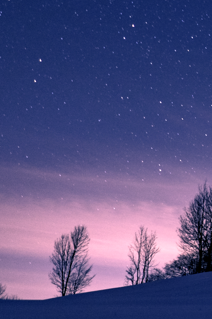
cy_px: 136
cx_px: 454
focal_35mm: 97
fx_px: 857
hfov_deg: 12.1
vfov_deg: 21.0
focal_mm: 28
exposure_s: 15
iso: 400
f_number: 2
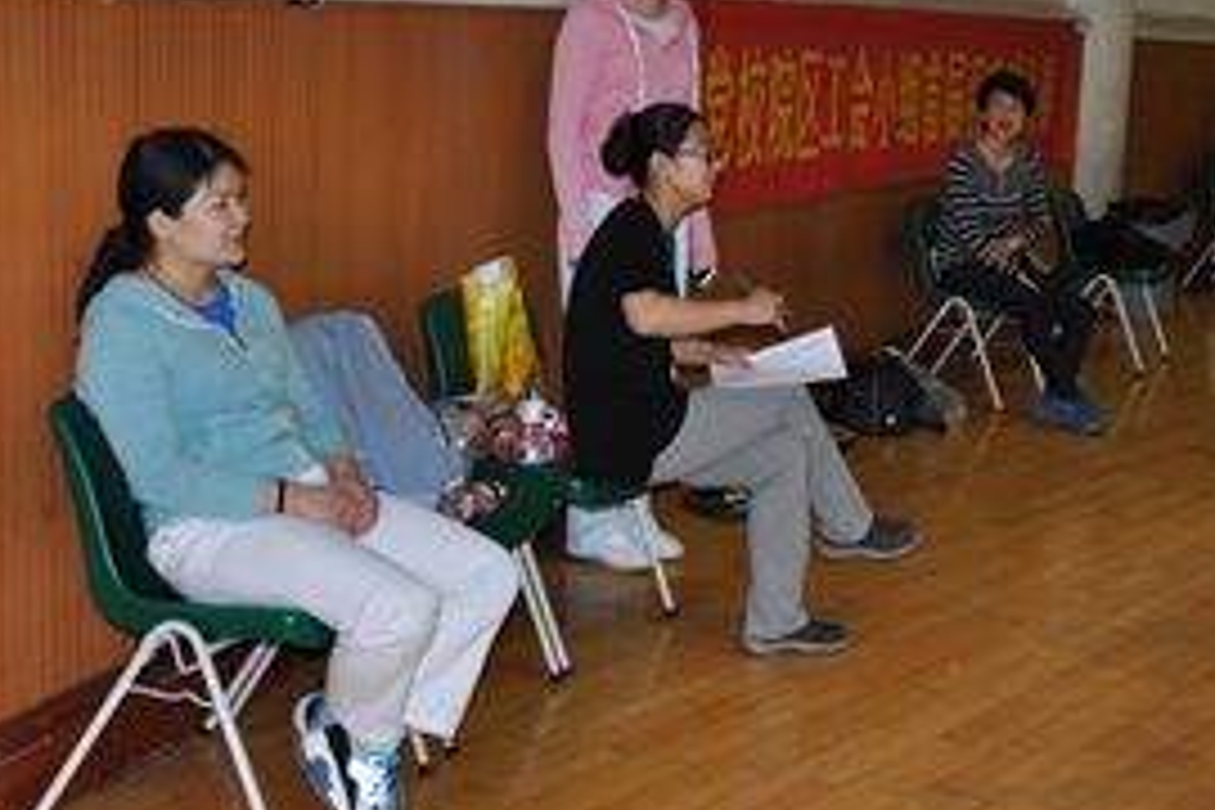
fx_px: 1924
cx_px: 855
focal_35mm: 57
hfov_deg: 34.6
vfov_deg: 23.7
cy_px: 324
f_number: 3.8
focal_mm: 24
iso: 400
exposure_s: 1/60
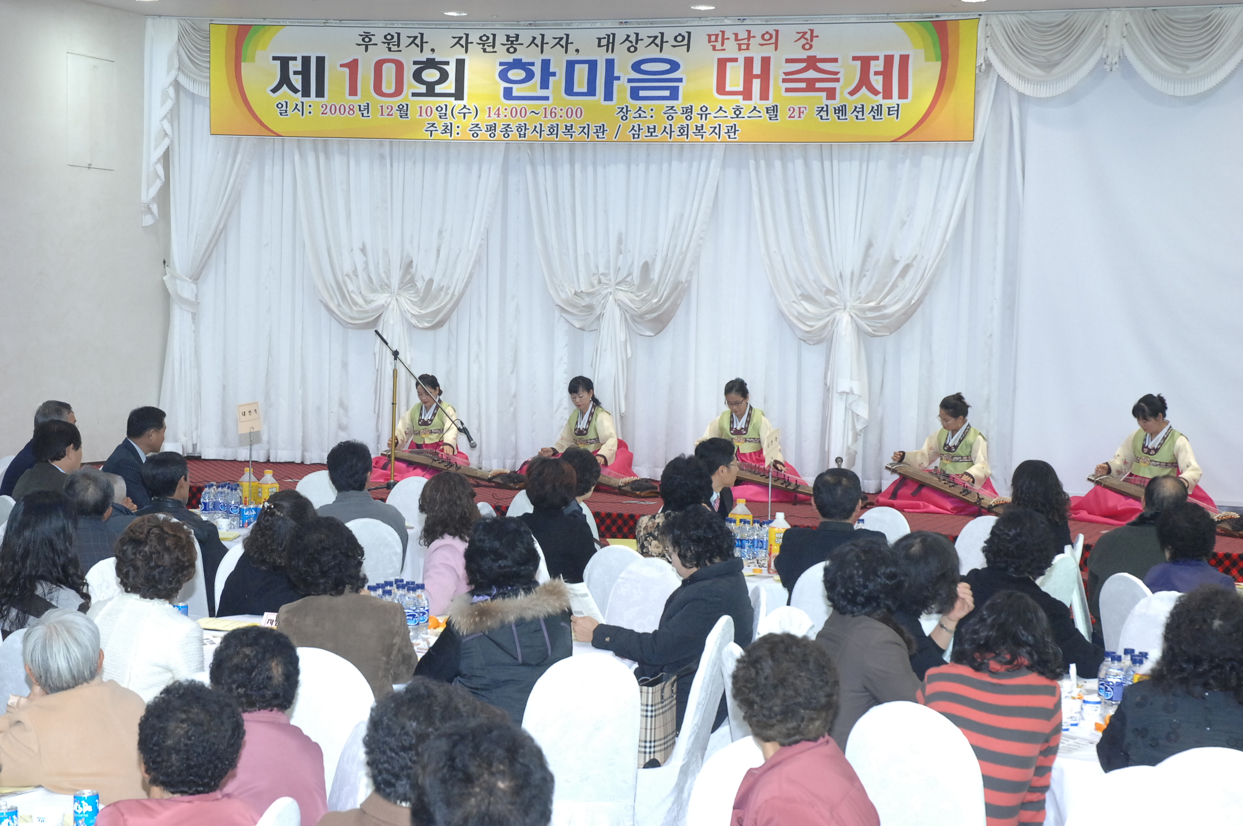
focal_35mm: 66
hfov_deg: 30.5
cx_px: 622
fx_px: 2276
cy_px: 413
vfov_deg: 20.6
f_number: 6.7
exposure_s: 1/60
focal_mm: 44
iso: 800
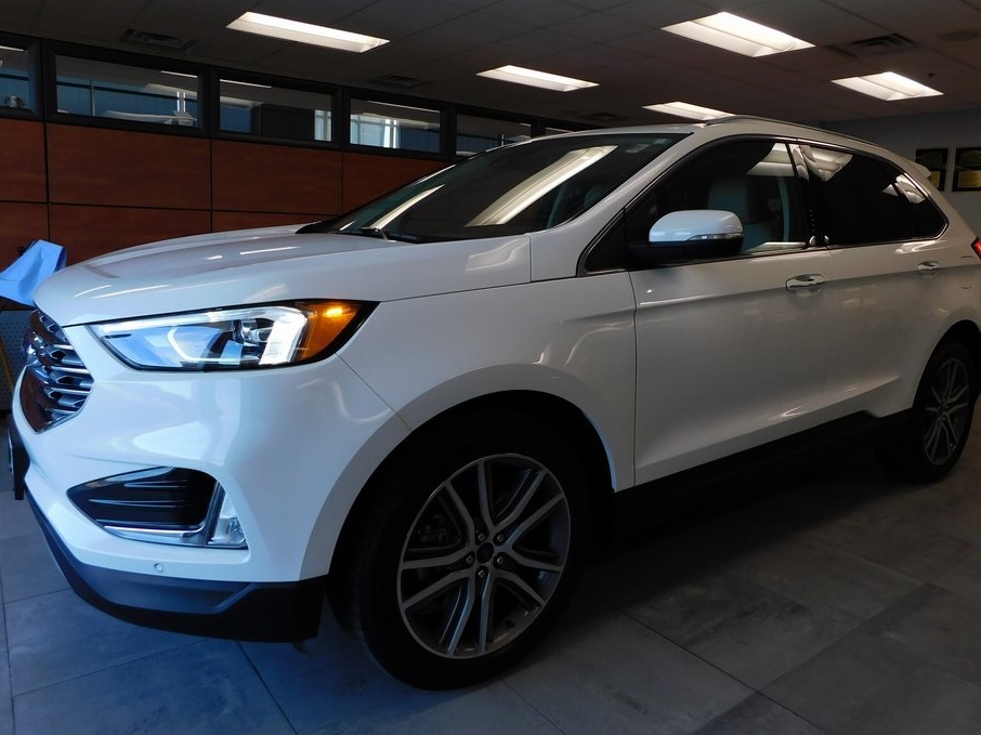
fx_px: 737
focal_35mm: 26
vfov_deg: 53.0
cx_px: 515
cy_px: 333
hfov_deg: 67.3
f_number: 3
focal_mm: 4
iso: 125
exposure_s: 1/60
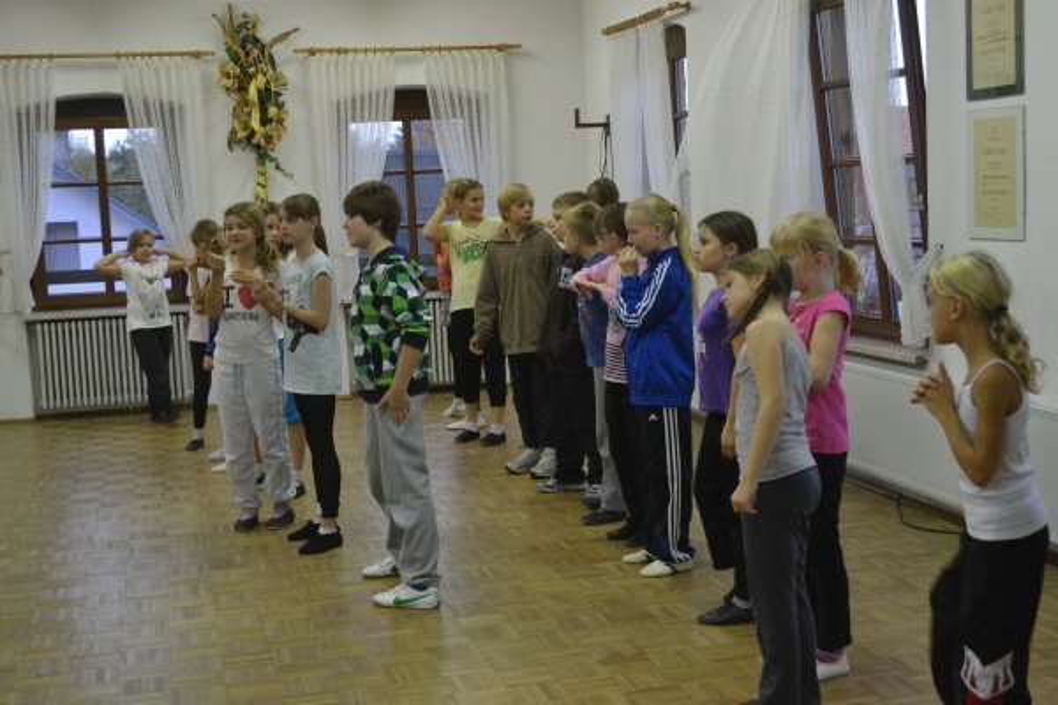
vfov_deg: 26.5
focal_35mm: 51
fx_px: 1499
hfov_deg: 38.9
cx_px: 529
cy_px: 352
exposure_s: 1/60
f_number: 5
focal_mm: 34
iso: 900
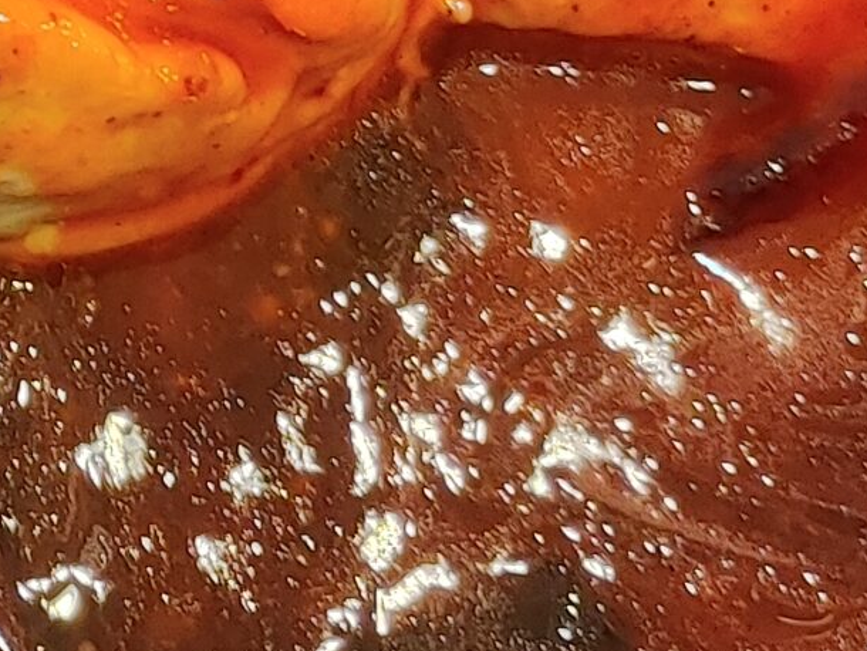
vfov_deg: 8.4
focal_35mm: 172
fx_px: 4310
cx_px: -559
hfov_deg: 10.9
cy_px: -397
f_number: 1.8
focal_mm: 5.58
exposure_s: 1/24
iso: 250
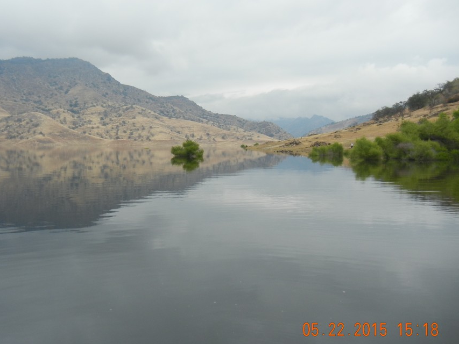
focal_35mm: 36
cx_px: 196
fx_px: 477
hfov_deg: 51.2
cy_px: 166
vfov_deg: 39.7
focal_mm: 5.4
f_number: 7
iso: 160
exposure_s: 1/305
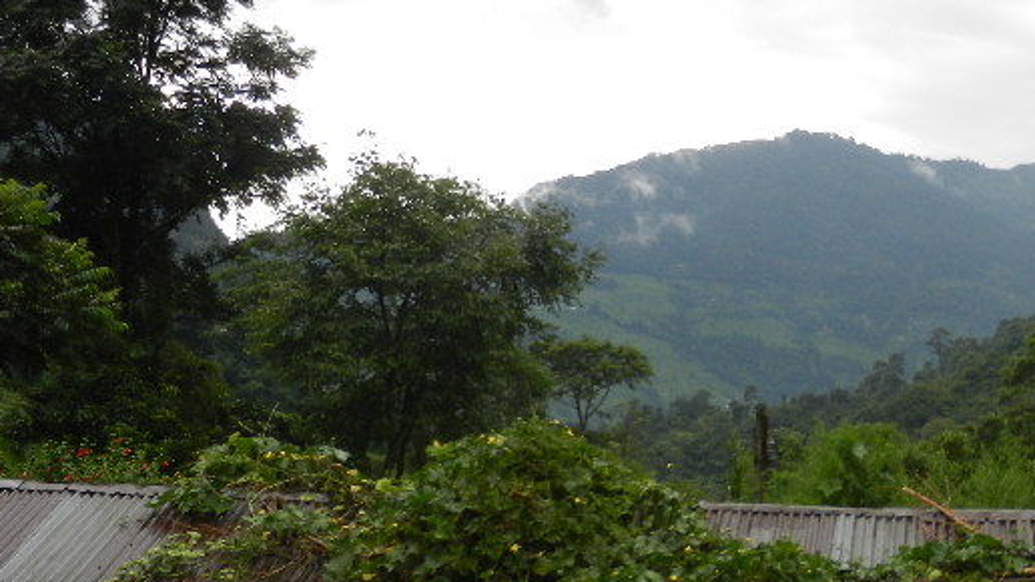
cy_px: 470
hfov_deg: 27.5
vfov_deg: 15.8
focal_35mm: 76
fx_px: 2085
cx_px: 778
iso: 160
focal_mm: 8.2
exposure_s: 1/250
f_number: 4.2
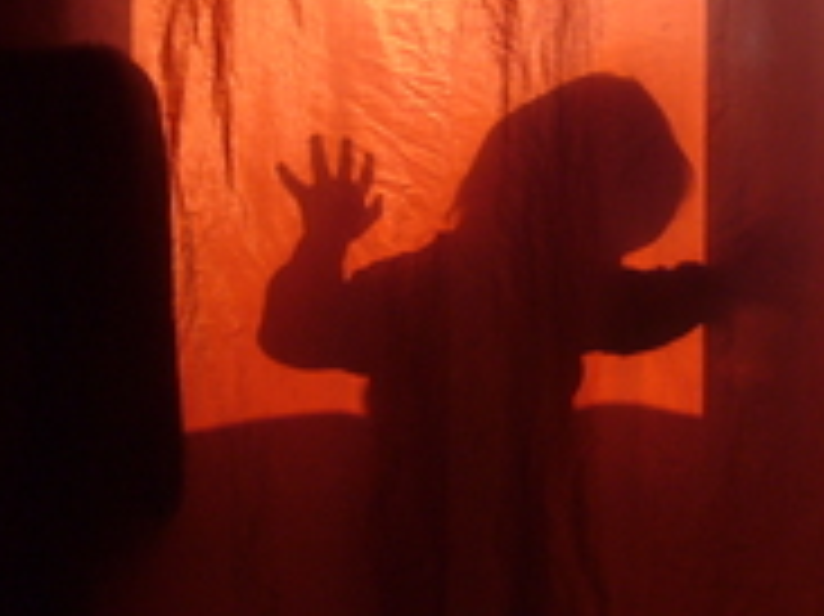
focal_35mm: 69
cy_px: 279
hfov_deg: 28.1
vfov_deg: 21.3
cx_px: 513
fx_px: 1641
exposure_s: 1/125
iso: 80
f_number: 2.8
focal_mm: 4.6
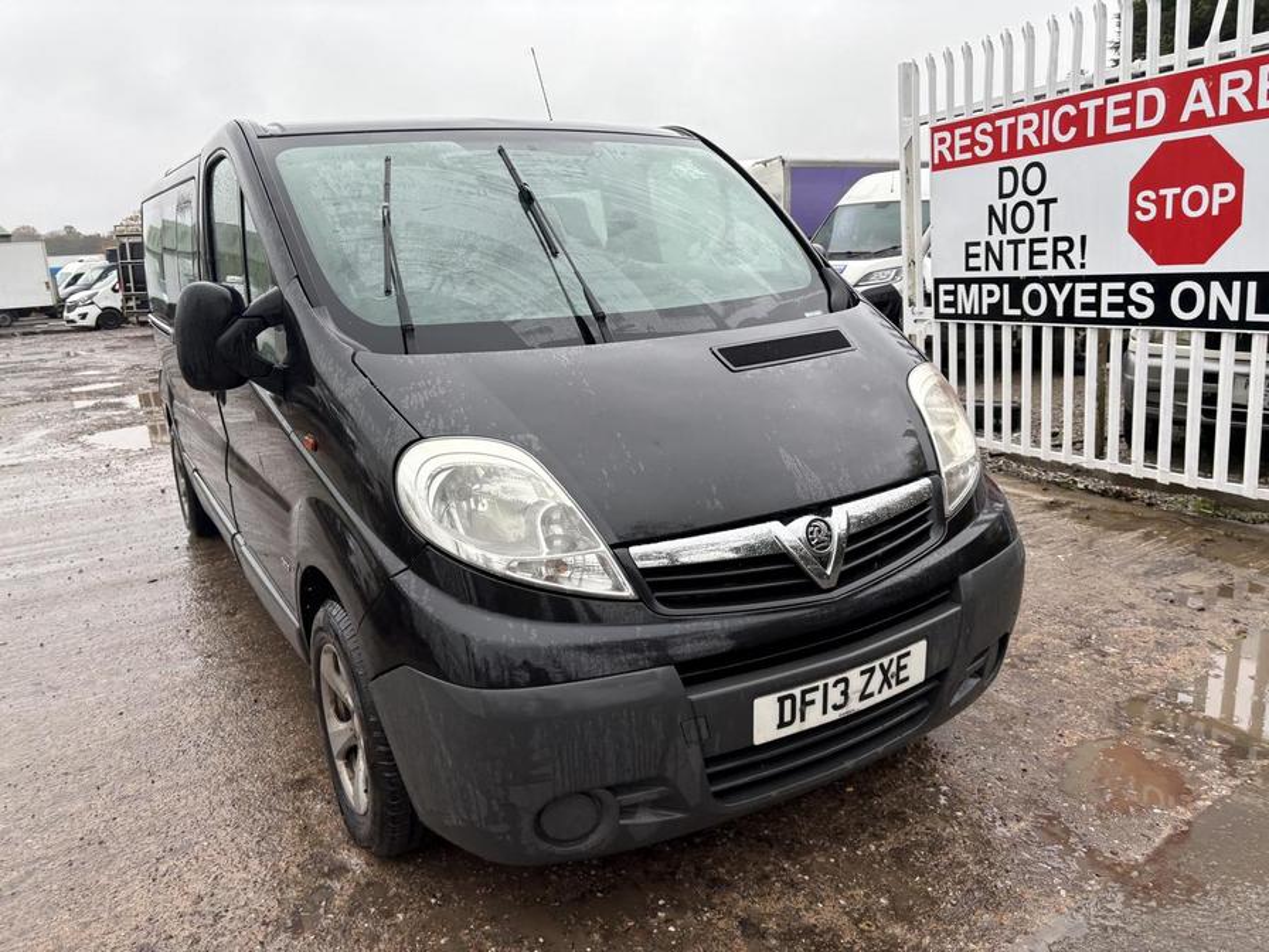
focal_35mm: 26
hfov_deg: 67.3
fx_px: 953
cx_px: 634
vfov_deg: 53.1
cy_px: 476
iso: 40
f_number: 1.6
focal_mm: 5.96
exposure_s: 1/174
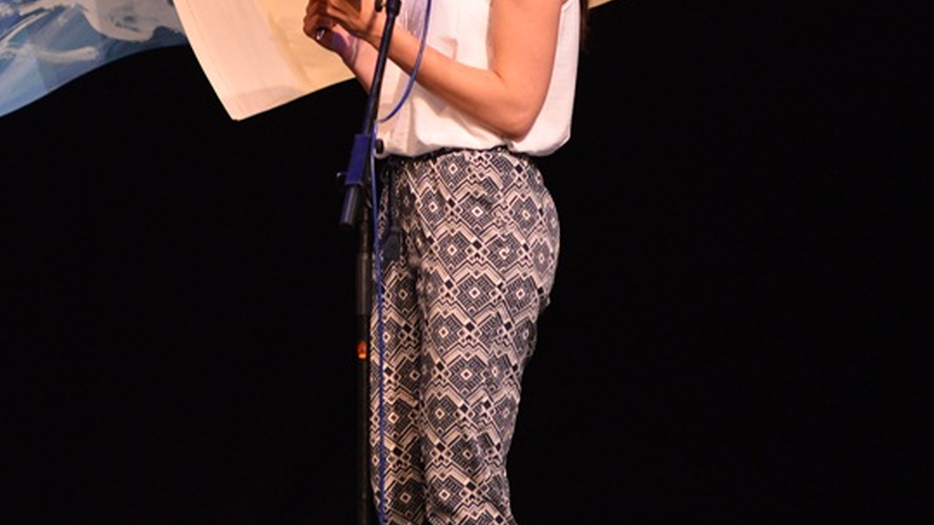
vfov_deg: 3.0
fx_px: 9855
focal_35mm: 398
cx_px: 319
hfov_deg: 5.4
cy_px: -21
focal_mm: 200
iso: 2000
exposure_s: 1/160
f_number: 4
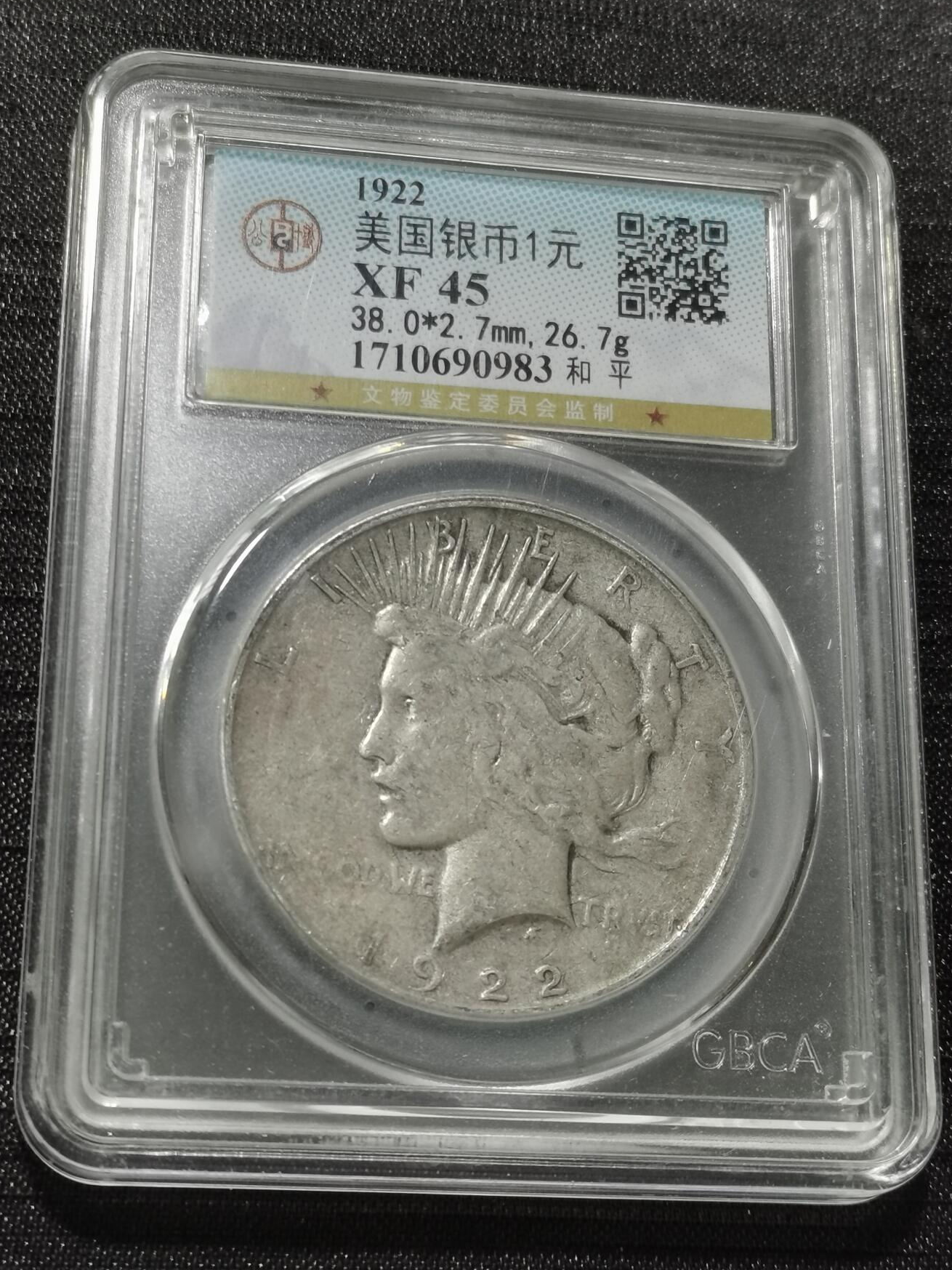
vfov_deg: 28.6
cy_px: 622
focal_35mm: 68
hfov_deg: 21.6
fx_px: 2494
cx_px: 473
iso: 64
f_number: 1.8
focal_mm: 5.58
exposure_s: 1/100
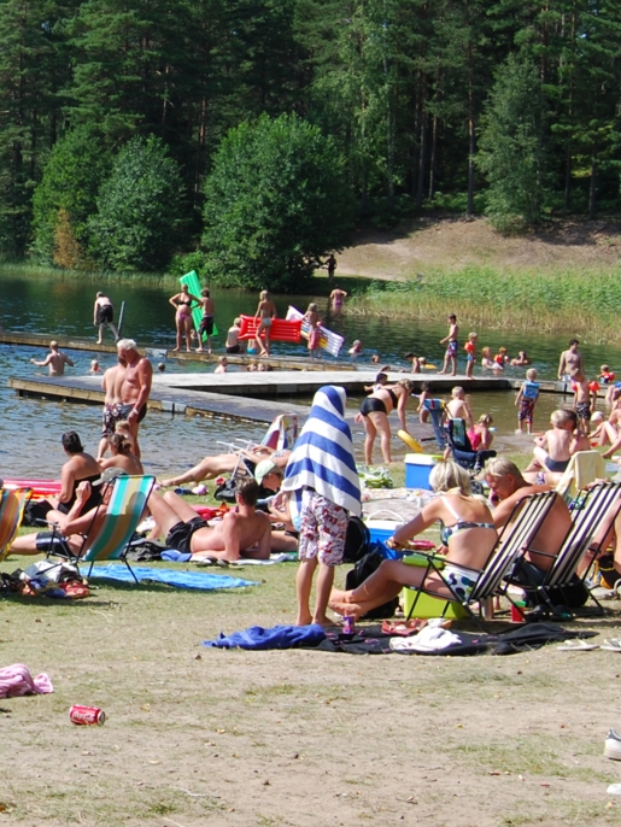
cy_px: 273
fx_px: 2510
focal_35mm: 105
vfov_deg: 18.7
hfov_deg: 13.4
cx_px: -256
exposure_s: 1/200
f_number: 7.1
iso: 100
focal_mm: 26
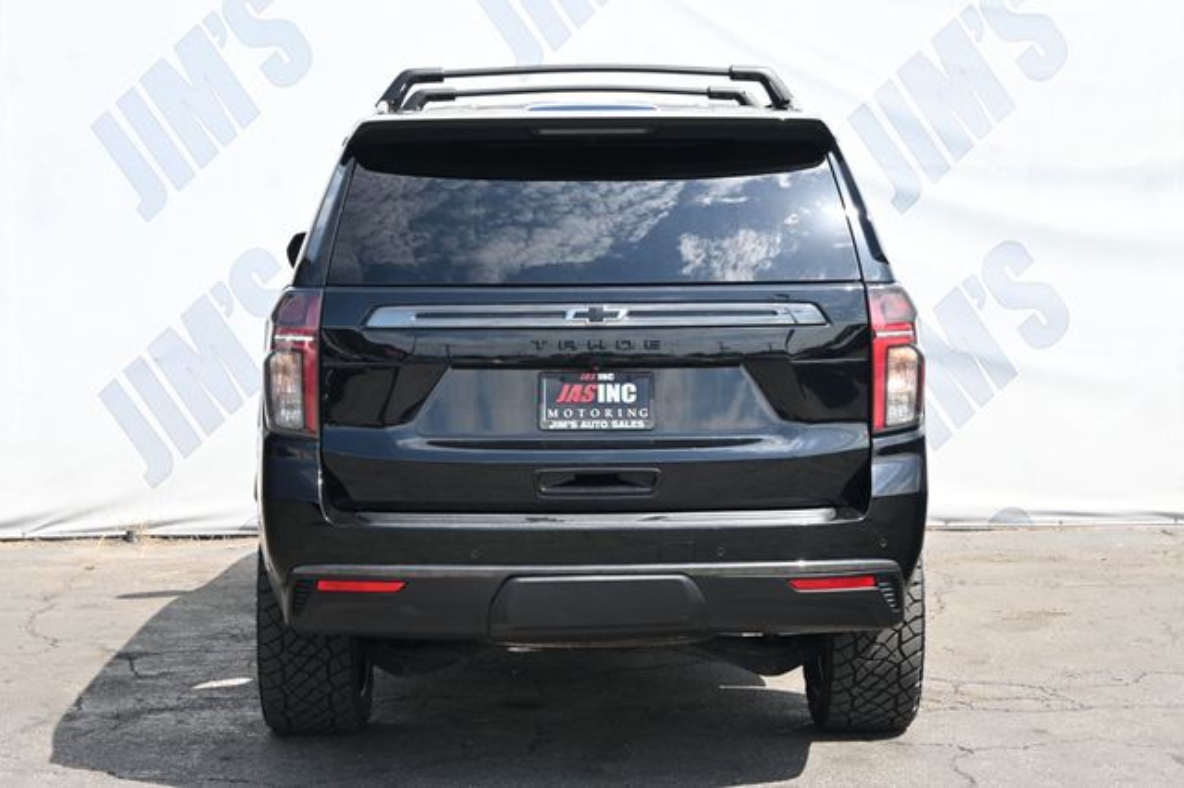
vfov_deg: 20.1
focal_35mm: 68
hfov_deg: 29.9
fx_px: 2219
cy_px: 394
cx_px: 592
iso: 250
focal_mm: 45
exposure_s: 1/250
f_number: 6
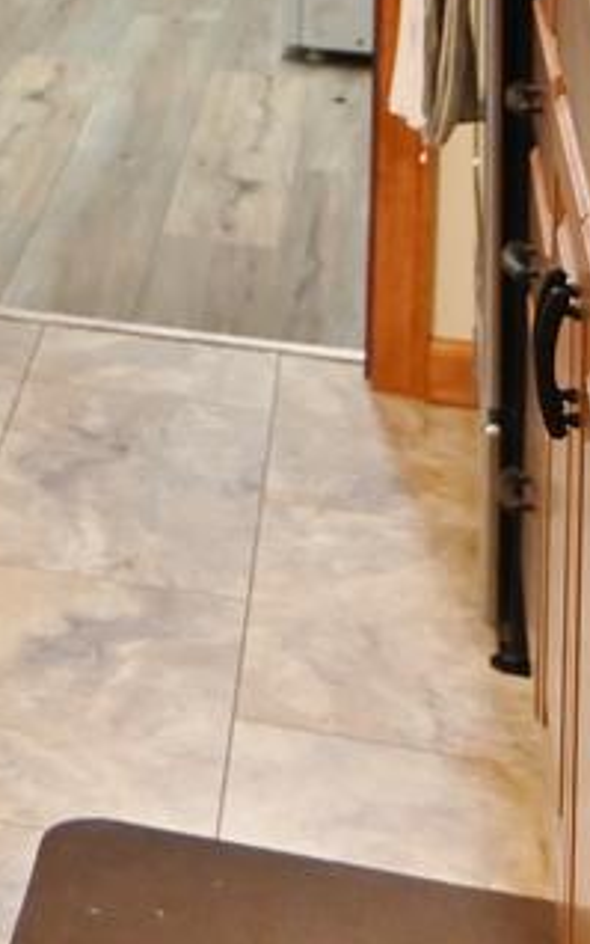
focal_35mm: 105
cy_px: -496
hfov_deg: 10.5
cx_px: -881
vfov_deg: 17.7
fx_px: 2699
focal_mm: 16
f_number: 2.8
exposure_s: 1/125
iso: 1600
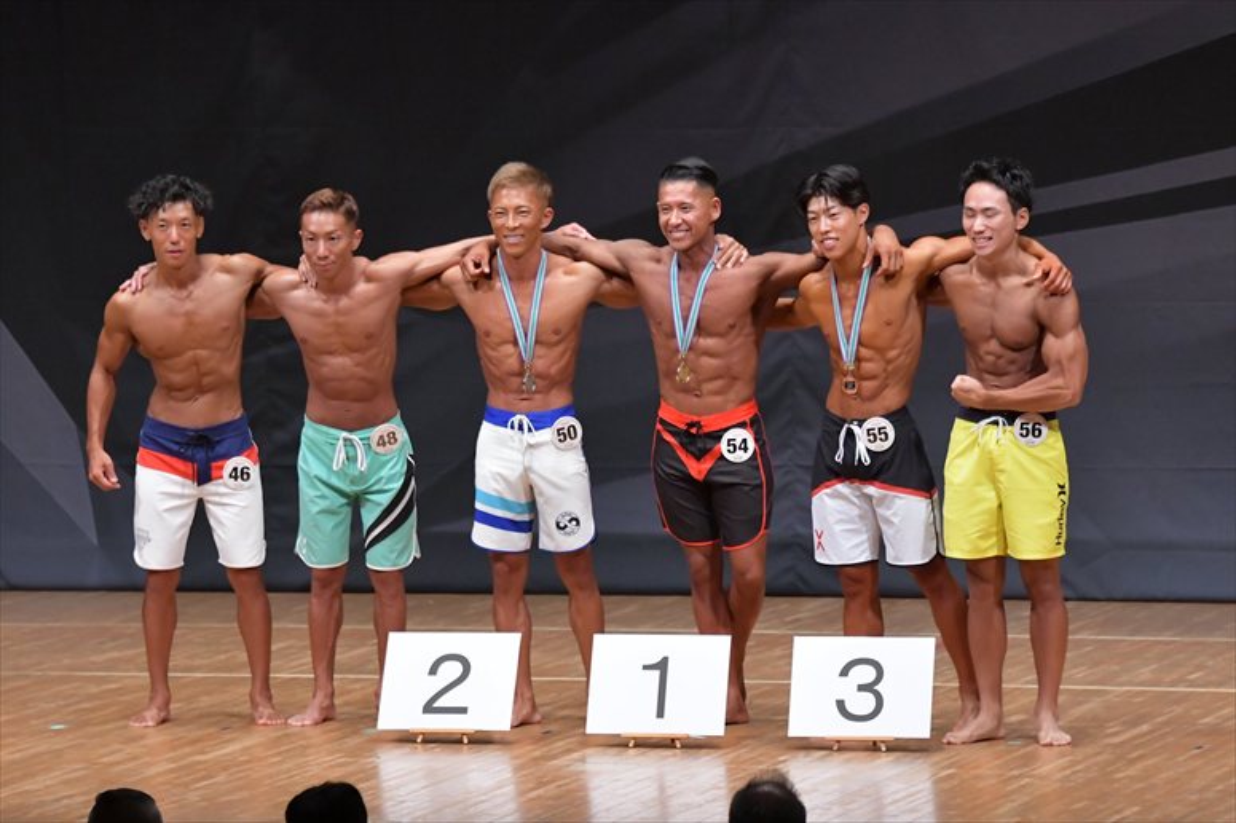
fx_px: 7721
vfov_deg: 6.1
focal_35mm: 225
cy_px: 412
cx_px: 618
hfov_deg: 9.2
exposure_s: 1/400
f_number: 5.6
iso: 6400
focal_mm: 150
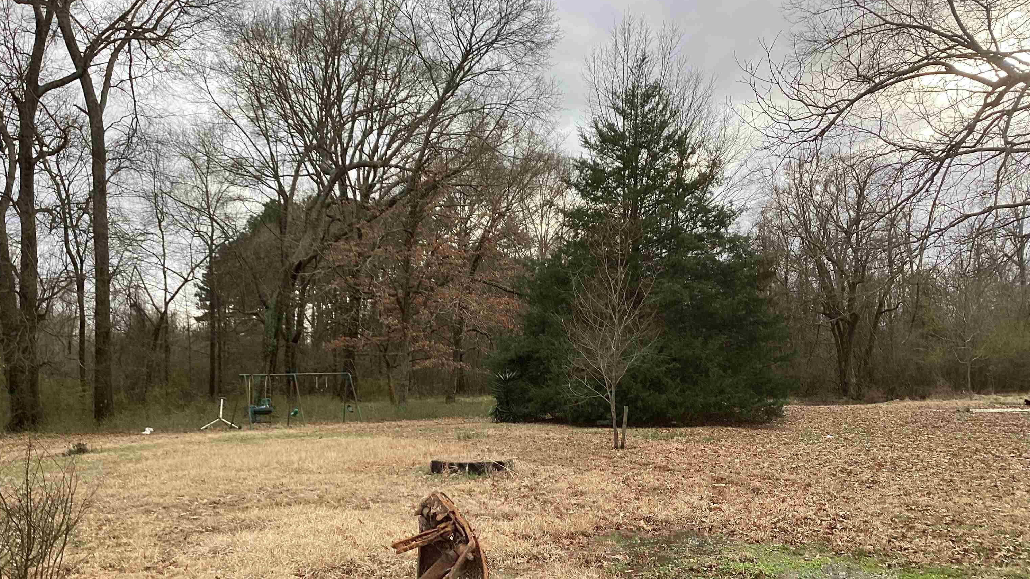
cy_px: 341
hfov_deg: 58.0
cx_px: 514
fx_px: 928
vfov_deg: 34.5
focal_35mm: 34
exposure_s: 1/120
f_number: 2.4
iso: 32
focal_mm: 3.3
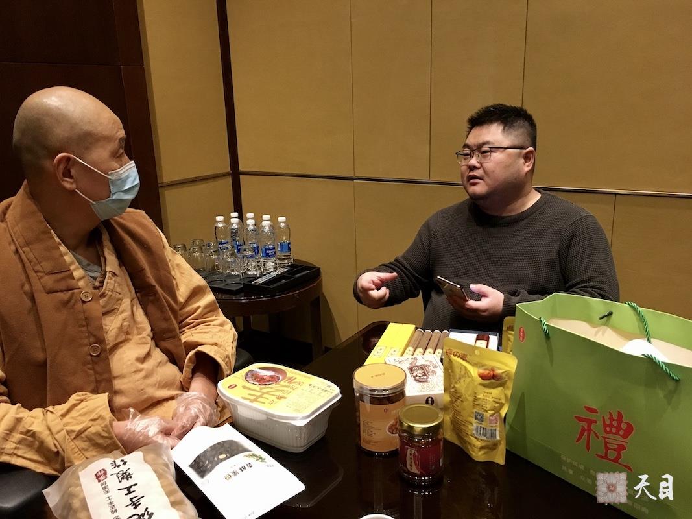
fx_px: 580
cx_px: 346
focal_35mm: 29
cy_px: 260
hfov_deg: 61.7
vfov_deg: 48.2
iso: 250
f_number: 2.2
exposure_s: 1/33
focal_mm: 4.15
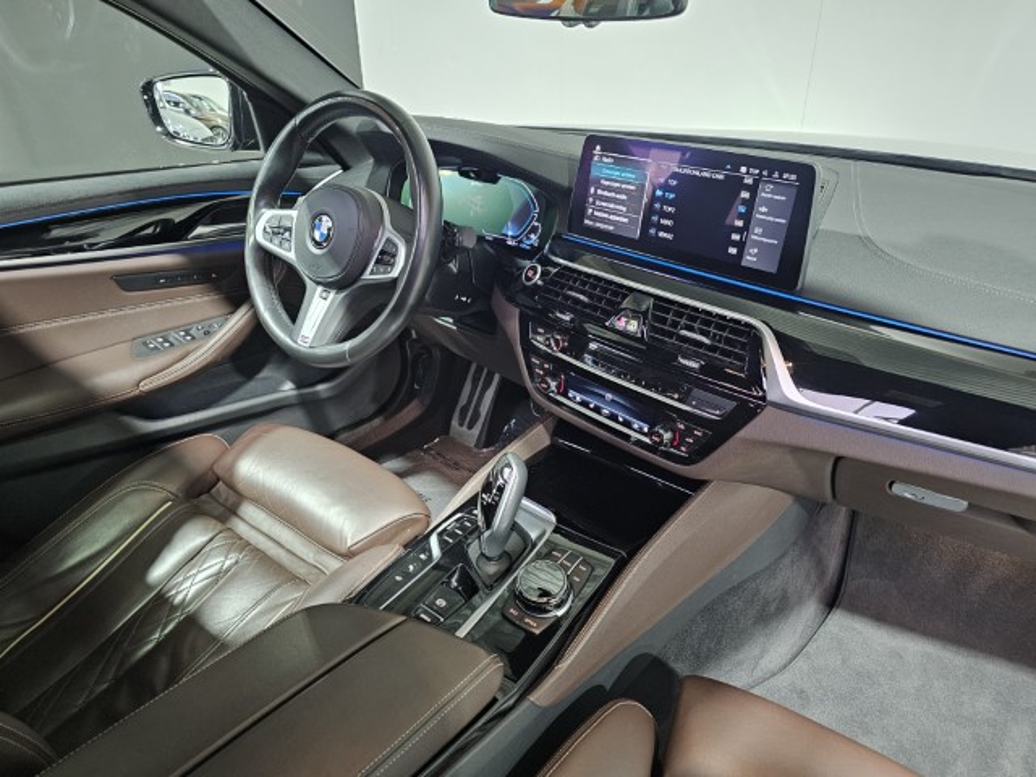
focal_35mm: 23
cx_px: 518
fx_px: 688
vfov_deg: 58.9
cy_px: 388
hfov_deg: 73.9
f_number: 1.7
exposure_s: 1/30.5
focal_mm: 6.3
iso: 640
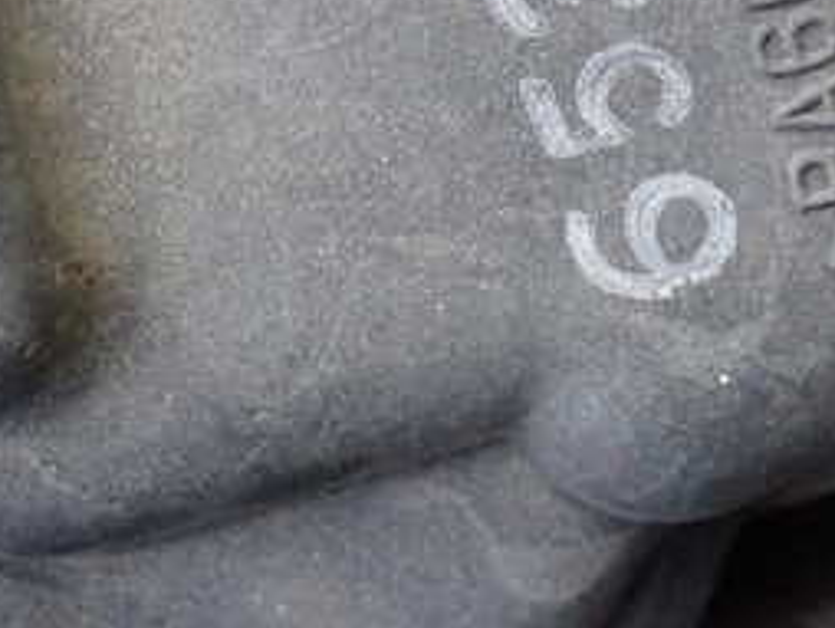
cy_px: 30
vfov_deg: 13.2
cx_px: 227
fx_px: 2680
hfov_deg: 17.6
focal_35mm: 111
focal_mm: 8.4
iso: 640
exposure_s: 1/50
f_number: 3.1
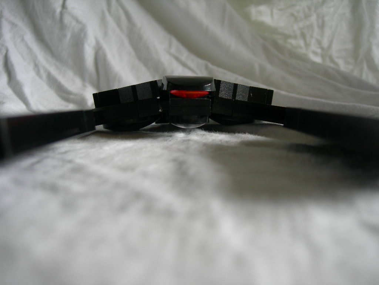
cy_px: 142
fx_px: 416
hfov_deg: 49.0
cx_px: 190
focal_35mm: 38
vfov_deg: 37.7
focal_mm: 7.8
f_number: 2.8
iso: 50
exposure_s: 1/69.5
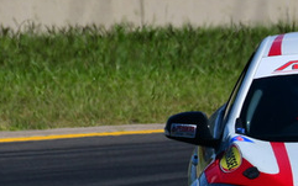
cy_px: 95
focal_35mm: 2536
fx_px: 20610
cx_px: 429
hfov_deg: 0.8
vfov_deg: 0.5
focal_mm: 500
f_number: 11
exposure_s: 1/640
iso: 250
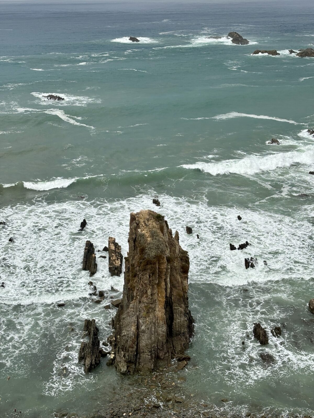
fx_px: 629
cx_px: 157
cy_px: 209
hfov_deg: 28.0
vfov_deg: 36.8
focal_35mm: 52
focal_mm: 5.96
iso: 40
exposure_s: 1/3937
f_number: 1.6
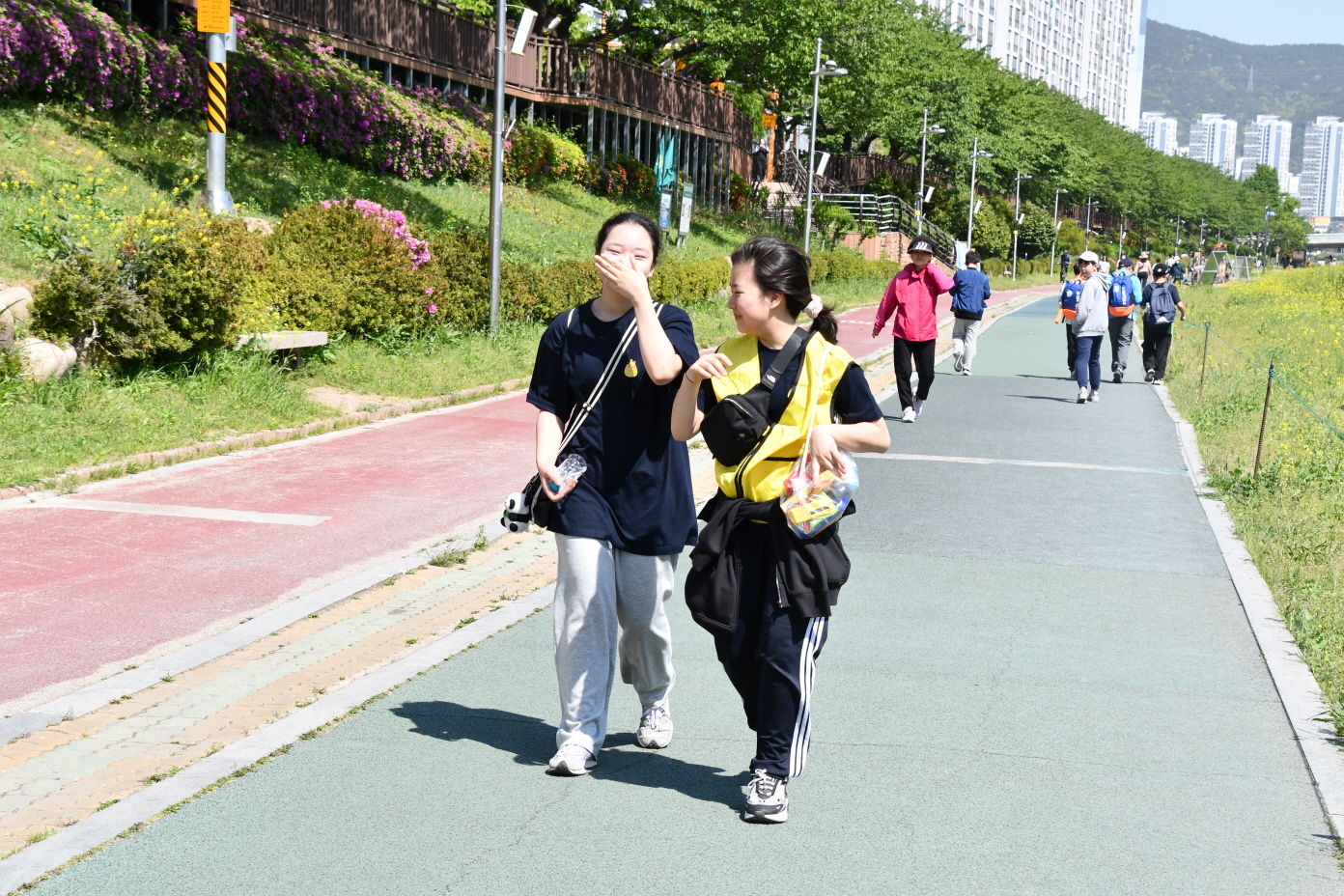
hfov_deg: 26.0
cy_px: 448
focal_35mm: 78
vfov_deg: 17.5
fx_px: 2912
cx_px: 672
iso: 800
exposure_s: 1/640
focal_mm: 52
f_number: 13
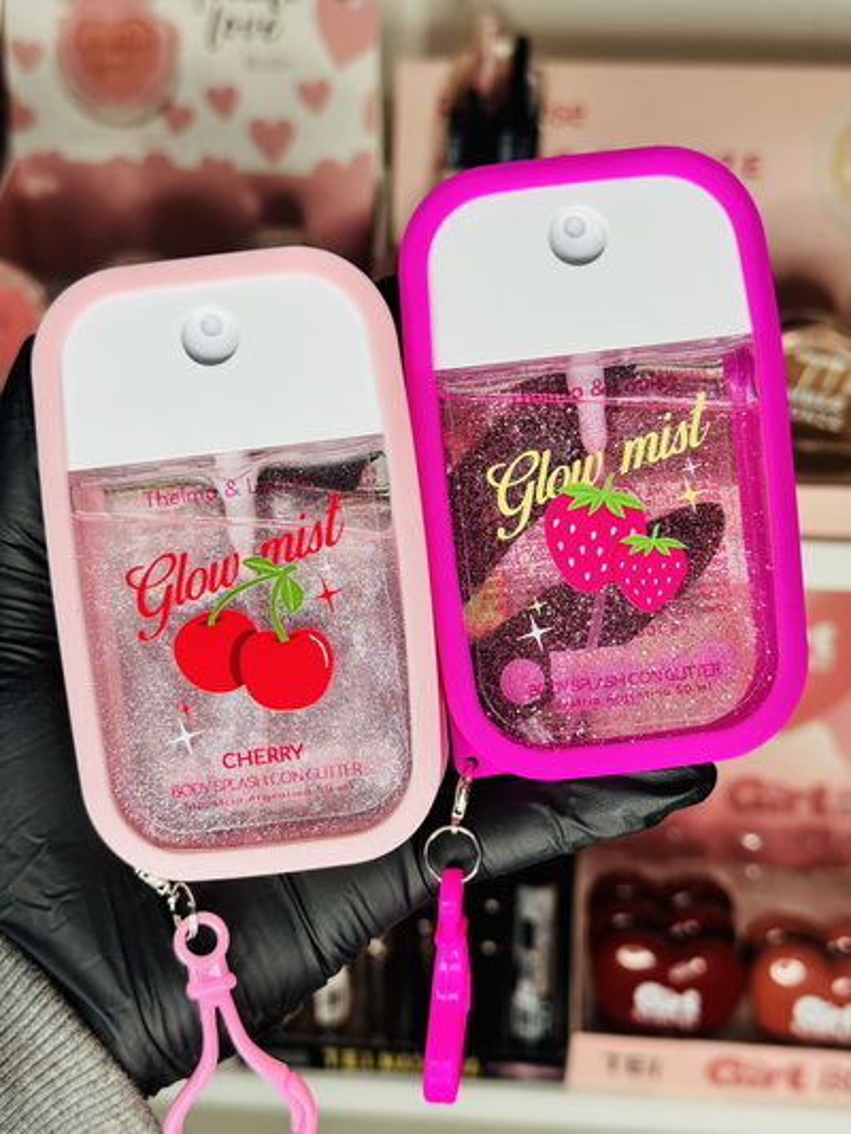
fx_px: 1573
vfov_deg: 39.6
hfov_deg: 30.3
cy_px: 567
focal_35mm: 48
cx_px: 426
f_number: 1.78
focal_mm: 6.76
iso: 64
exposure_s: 1/171
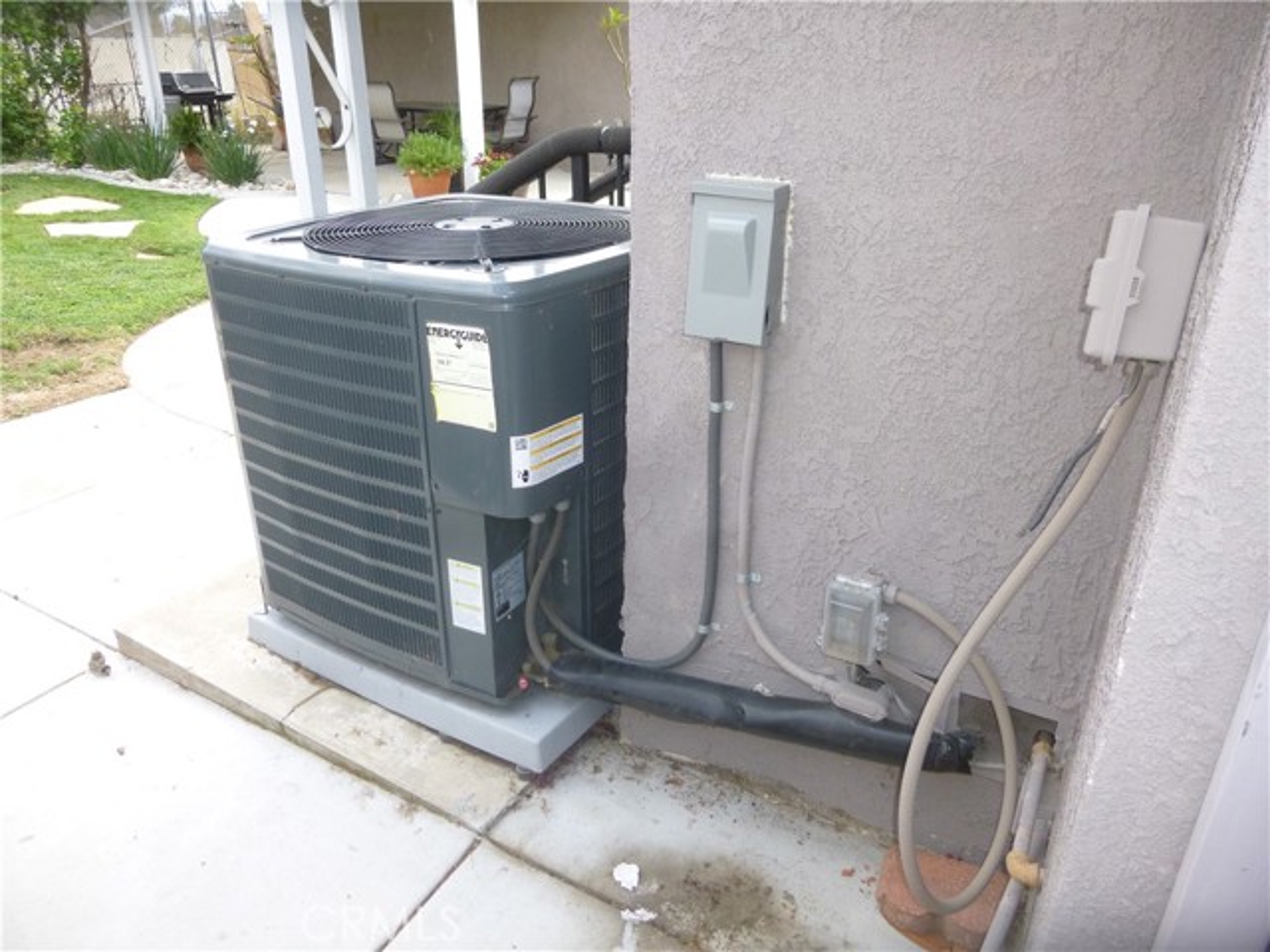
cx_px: 635
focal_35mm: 25
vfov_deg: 54.9
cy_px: 476
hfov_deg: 69.4
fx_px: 917
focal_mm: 4.5
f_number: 3.1
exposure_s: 1/200
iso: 100
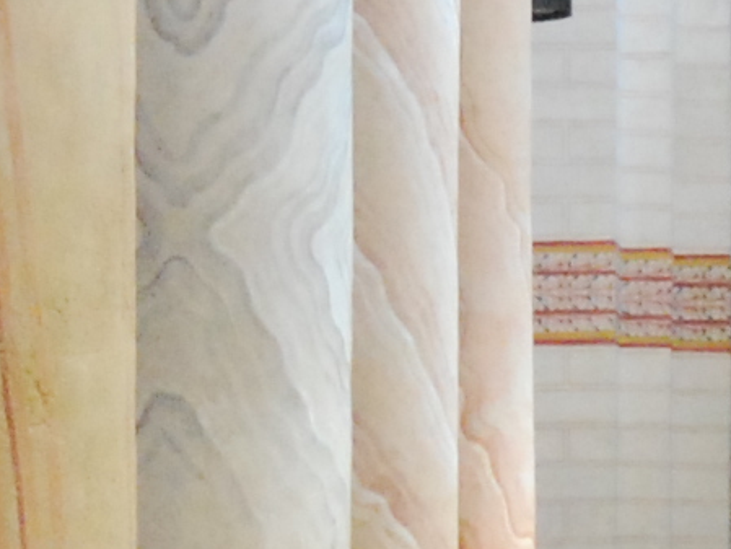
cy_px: 466
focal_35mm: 249
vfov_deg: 6.0
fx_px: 5260
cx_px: 527
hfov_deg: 7.9
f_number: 5.6
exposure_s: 1/20
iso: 1600
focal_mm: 20
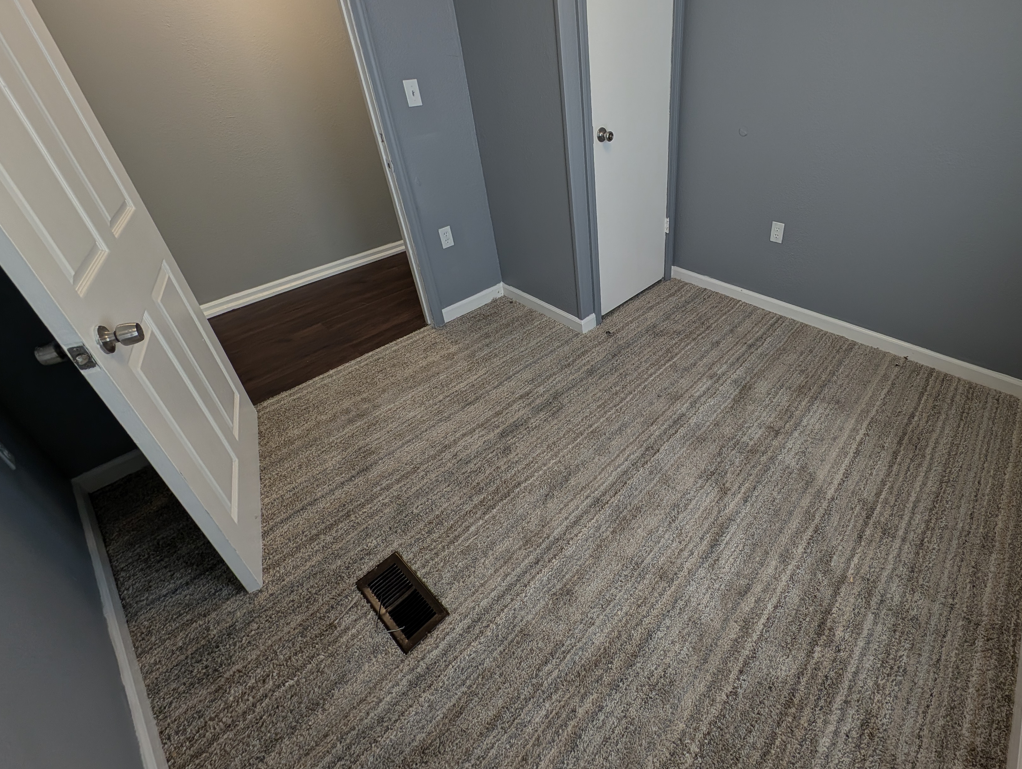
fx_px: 444
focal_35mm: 15
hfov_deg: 96.5
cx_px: 625
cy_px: 303
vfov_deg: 80.8
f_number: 1.95
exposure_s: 1/60
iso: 38
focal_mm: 2.23
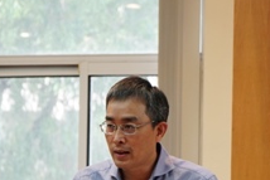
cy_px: 215
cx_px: 129
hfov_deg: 12.7
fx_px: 1216
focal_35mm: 162
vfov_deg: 8.4
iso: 1000
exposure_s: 1/100
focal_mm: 63
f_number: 4
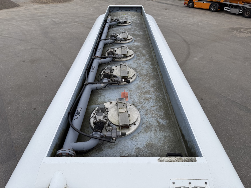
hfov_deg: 71.6
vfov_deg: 56.8
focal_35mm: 24
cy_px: 94
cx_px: 126
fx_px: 174
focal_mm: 6.76
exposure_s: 1/898
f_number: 1.78
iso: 80
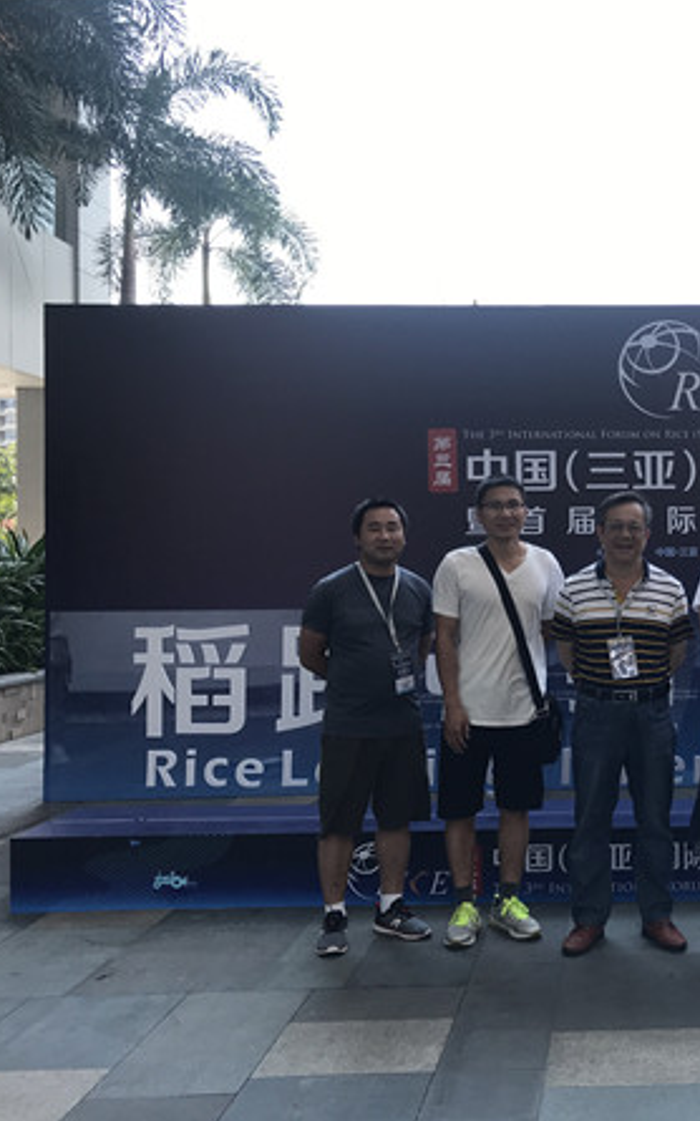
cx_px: 680
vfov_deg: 49.3
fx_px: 1221
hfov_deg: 30.0
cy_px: 562
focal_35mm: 40
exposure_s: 1/535
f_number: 1.8
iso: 20
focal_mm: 3.99
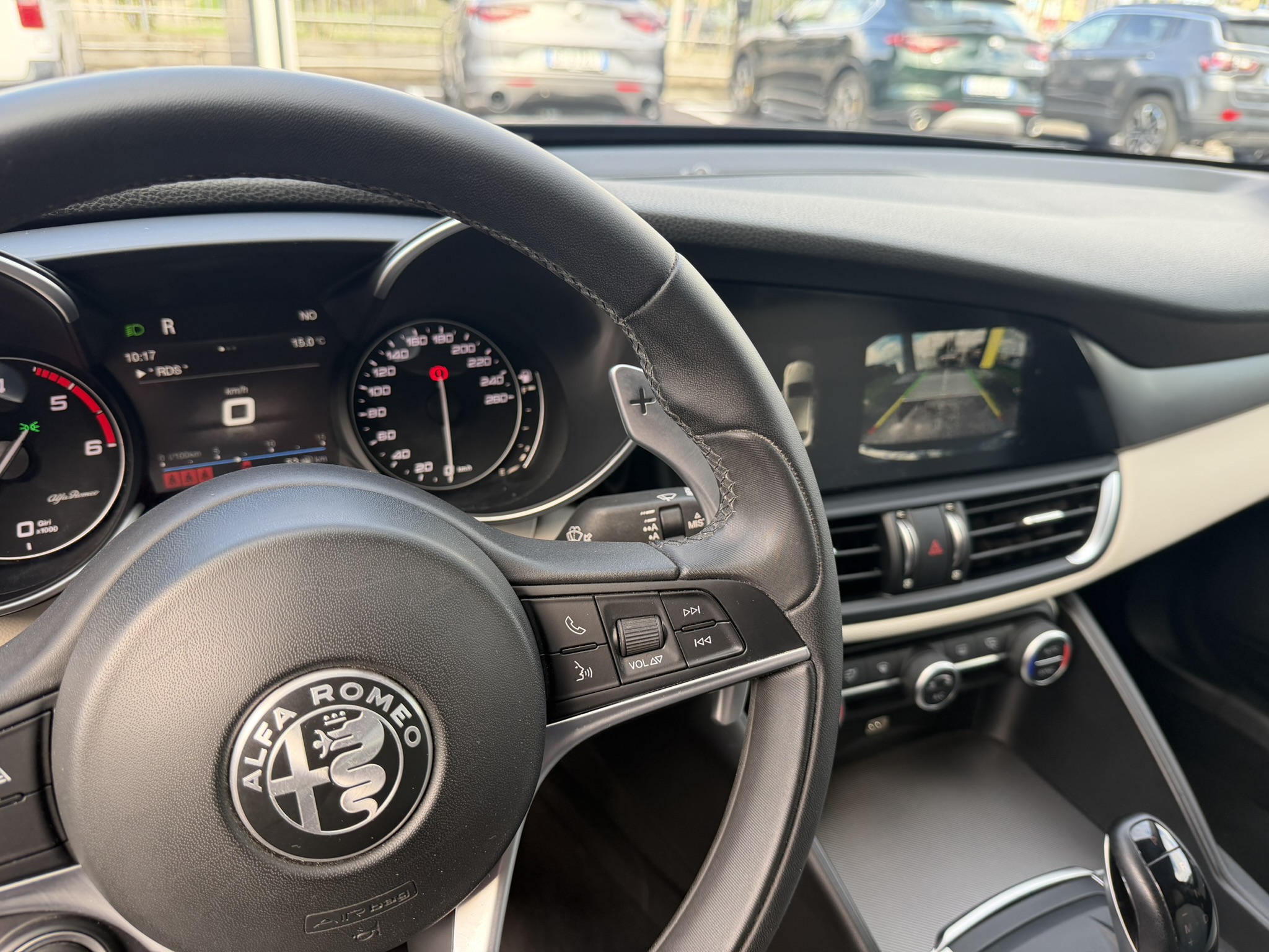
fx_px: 880
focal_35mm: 24
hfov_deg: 71.6
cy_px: 476
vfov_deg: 56.8
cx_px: 634
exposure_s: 1/195
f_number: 1.78
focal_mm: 6.76
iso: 100
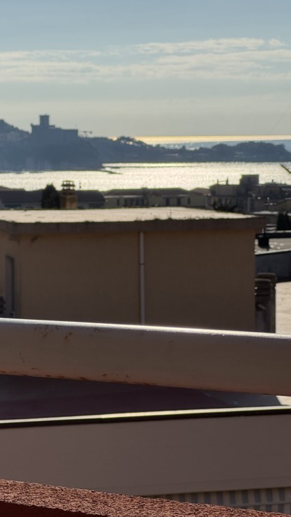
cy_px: 258
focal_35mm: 113
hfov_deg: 10.6
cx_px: -20
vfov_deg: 18.9
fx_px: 1549
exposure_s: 1/2370
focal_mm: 9
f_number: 2.8
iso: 20
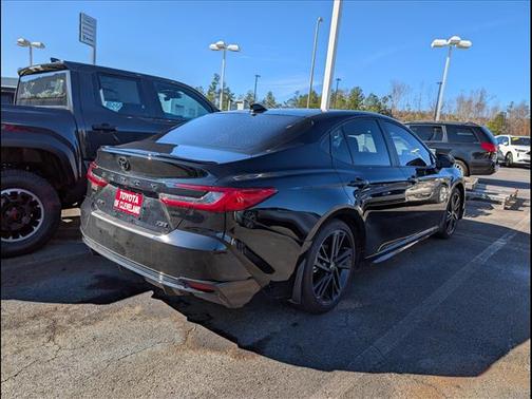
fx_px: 369
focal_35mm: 24
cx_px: 266
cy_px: 200
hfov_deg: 71.6
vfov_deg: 56.8
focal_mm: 6.9
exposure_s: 1/909
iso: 20
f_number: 1.68
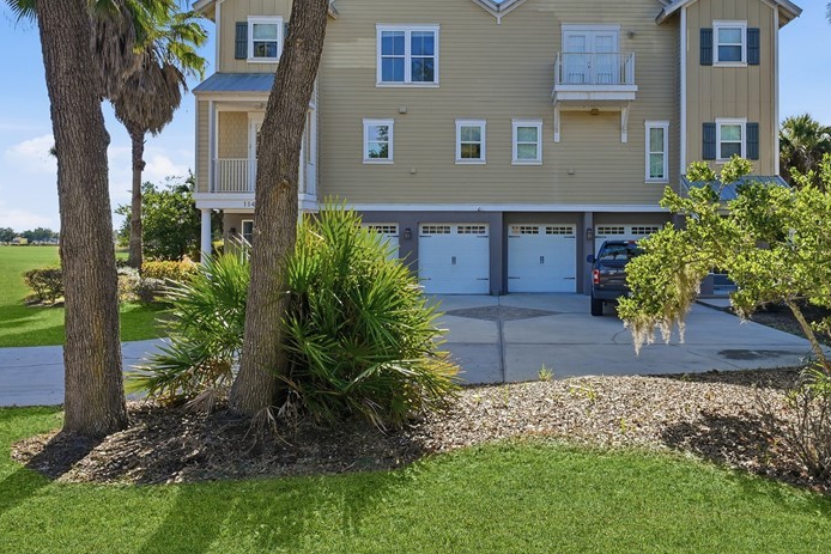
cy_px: 239
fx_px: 577
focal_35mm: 25
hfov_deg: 70.6
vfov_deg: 51.2
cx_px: 507
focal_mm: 16
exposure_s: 1/1600
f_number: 9
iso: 320
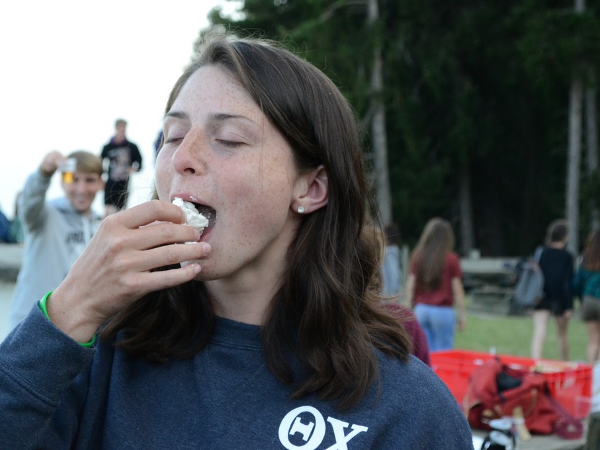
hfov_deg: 21.9
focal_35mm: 90
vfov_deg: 16.5
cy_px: 225
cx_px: 264
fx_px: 1552
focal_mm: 55
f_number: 8
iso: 1600
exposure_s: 1/250
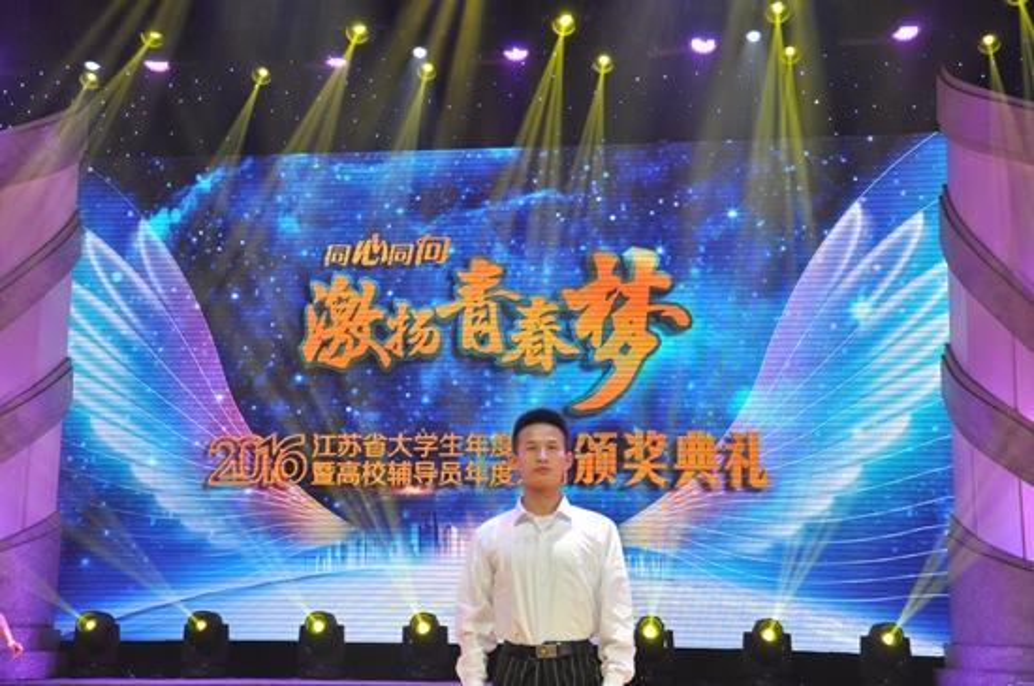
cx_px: 517
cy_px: 343
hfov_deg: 33.4
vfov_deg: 22.6
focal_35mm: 60
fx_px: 1721
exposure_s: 1/200
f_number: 4.5
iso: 1000
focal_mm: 40
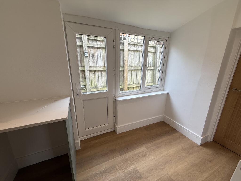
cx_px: 120
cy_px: 90
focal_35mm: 14
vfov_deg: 85.7
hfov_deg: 102.1
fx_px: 97
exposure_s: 1/153
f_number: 2.2
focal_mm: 2.22
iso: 50
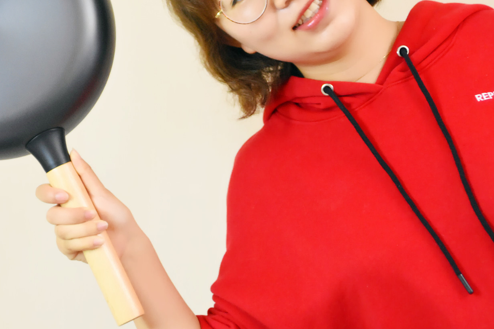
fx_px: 2412
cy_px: 77
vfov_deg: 7.8
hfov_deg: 11.7
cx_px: 215
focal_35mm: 176
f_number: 5.3
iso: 4000
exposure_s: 1/80
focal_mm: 75
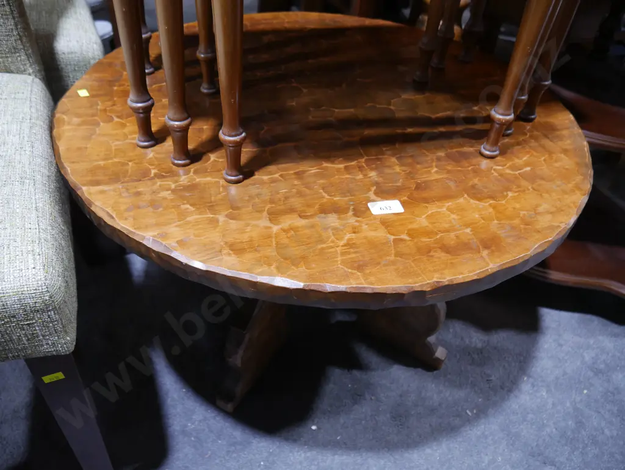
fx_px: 506
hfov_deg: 63.4
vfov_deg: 49.8
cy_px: 235
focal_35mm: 28
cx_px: 312
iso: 640
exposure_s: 1/60
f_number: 3.5
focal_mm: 14
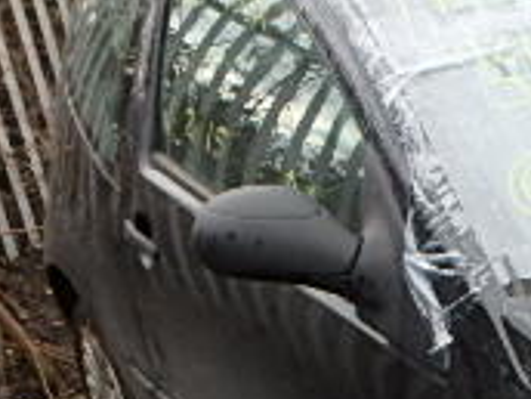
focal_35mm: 78
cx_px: 809
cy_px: 492
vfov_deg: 17.9
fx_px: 1196
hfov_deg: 21.0
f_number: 3.5
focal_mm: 3.7
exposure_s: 1/50
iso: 200
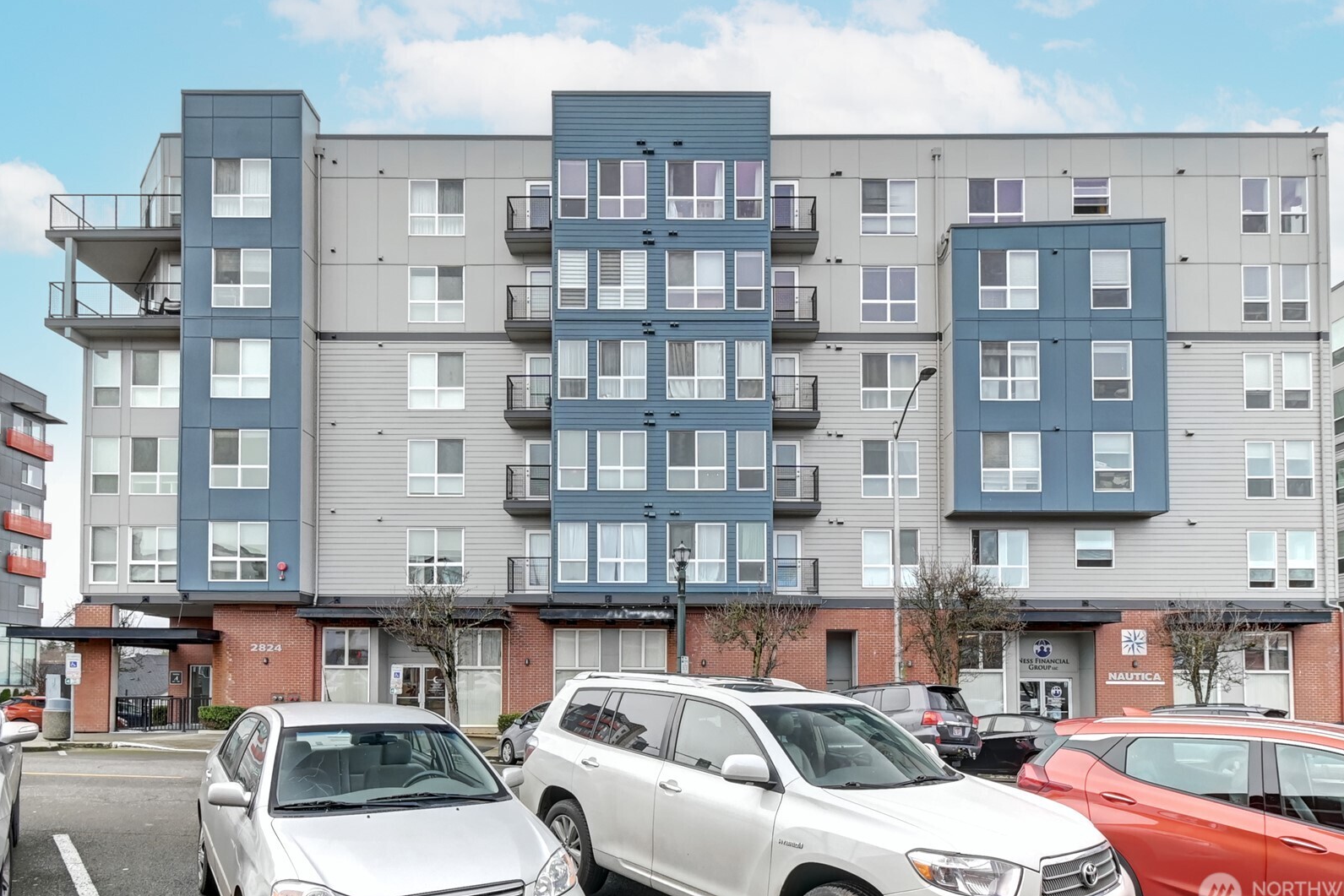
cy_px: 449
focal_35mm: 16
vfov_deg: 73.8
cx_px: 688
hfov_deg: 96.7
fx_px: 597
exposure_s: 1/30
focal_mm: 10
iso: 1000
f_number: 11
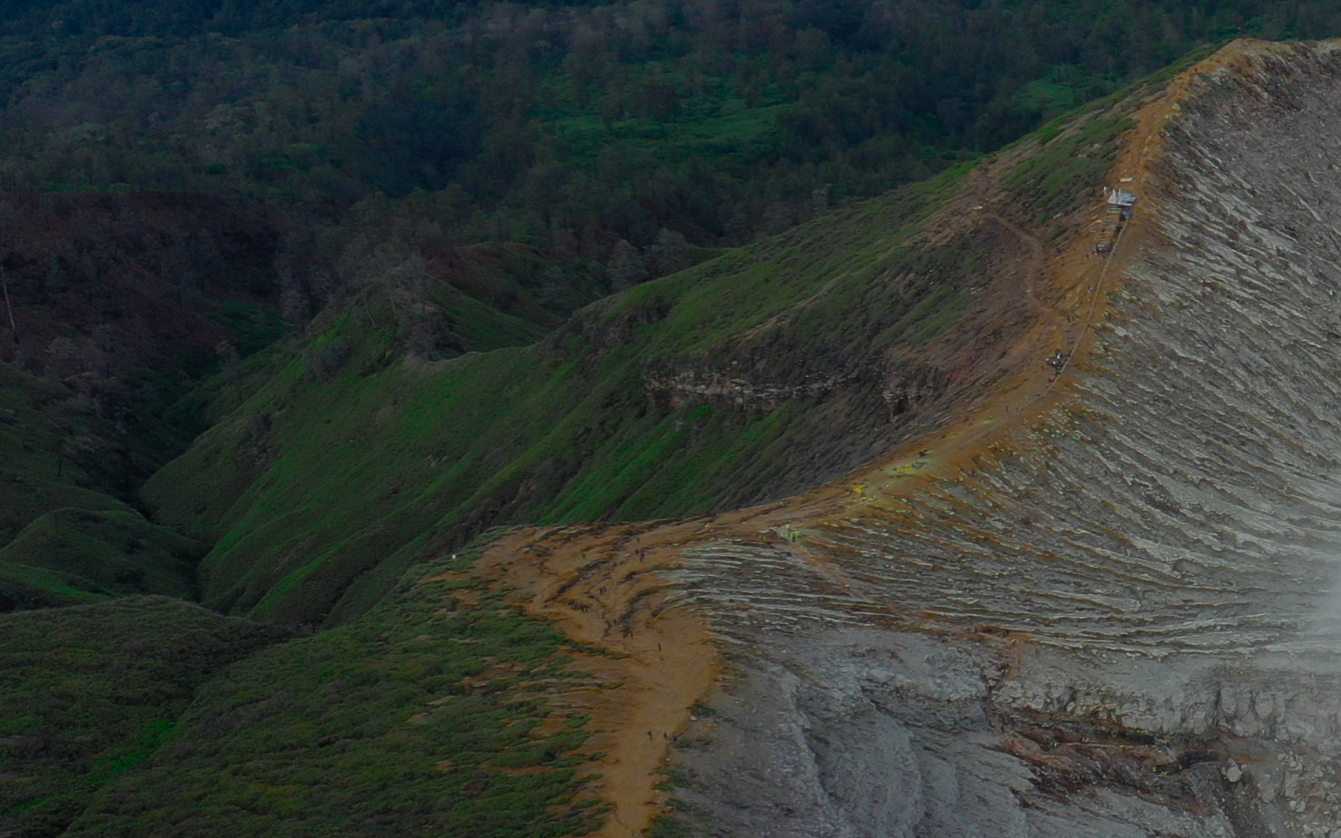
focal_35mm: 86
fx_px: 3143
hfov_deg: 20.9
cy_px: 320
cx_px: 1947
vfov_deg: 15.2
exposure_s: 1/200
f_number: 5
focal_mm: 10.26
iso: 100
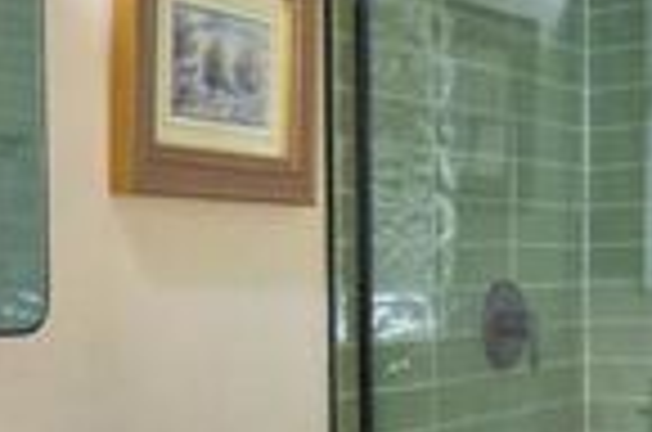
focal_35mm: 73
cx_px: 128
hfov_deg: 27.2
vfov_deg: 18.3
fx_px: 1319
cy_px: 389
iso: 400
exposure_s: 1/80
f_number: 4.5
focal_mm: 10
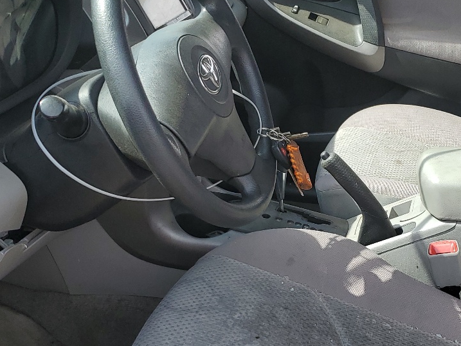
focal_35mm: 58
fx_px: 773
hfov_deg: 32.8
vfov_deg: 24.9
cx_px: 328
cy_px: 264
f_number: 1.5
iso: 50
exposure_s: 1/1000
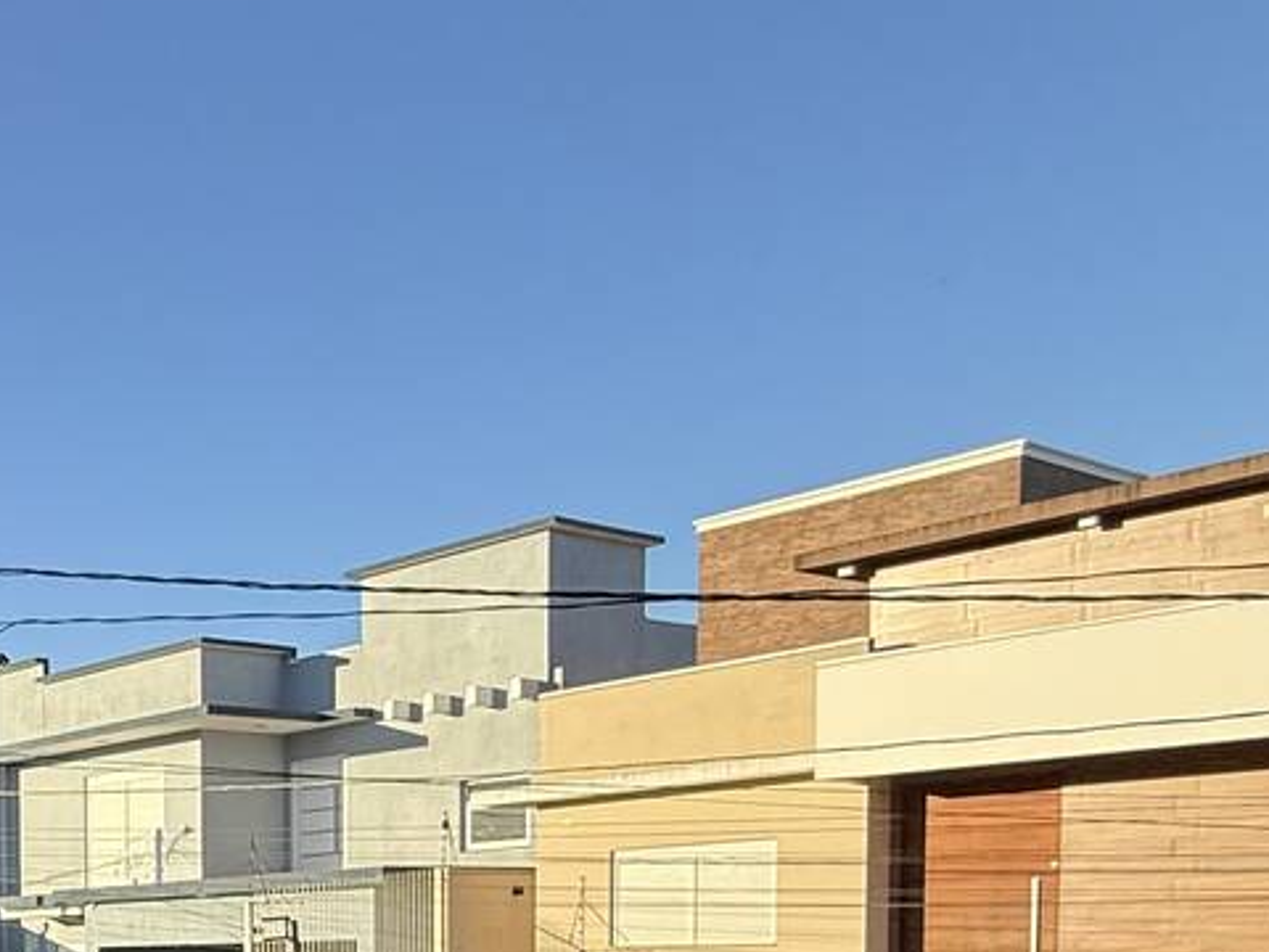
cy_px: 1045
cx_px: -365
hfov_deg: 33.4
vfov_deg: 30.7
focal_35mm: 42
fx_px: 1540
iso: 64
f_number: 2.2
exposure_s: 1/734
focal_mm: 2.22
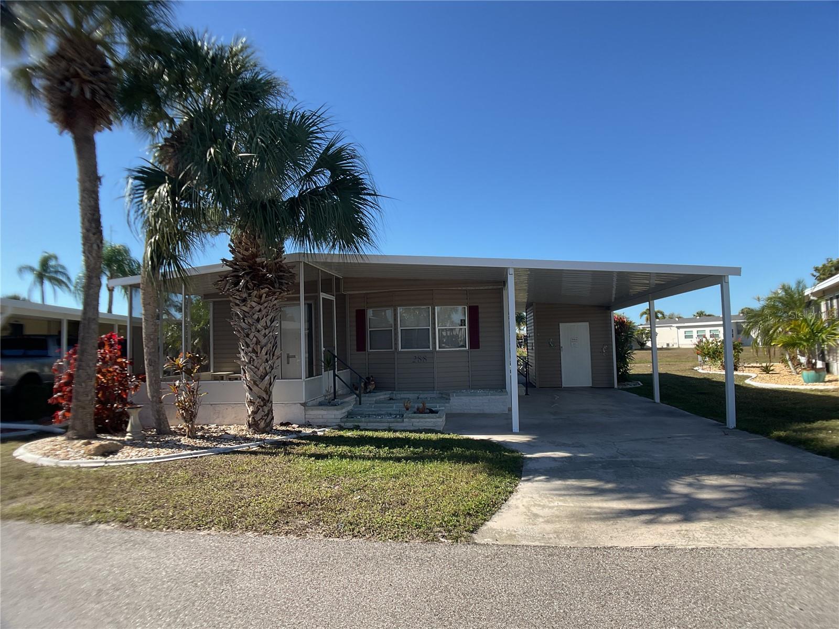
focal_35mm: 29
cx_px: 420
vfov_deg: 48.2
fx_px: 703
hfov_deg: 61.7
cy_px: 314
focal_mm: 3
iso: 16
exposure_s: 1/1412
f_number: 1.8
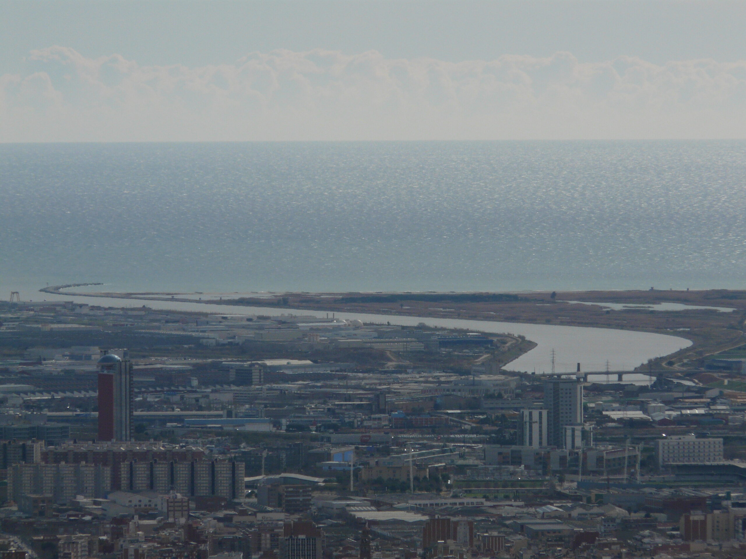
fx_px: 7931
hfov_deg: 5.4
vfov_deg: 4.0
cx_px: 373
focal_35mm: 368
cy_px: 280
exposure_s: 1/800
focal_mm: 60.4
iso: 100
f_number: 8
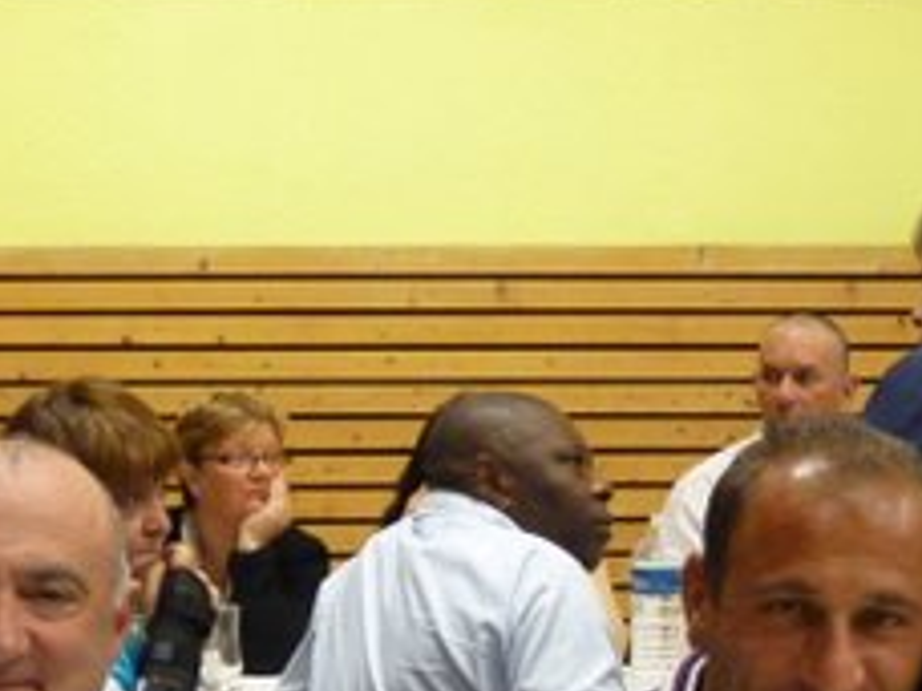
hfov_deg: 23.8
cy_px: 675
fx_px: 2184
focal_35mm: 82
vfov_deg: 17.6
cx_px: 542
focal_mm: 6.9
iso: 800
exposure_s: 1/50
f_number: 3
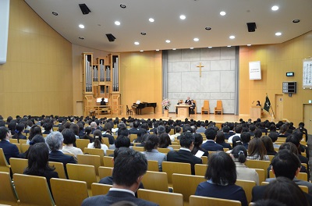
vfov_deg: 32.8
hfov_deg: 48.1
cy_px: 103
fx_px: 350
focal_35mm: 40
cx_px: 156
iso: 3200
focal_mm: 27
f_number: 4.5
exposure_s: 1/80
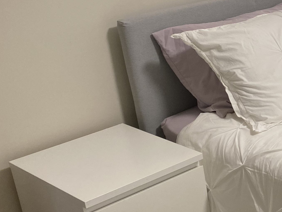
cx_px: 415
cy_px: 117
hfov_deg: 21.5
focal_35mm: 77
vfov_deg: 19.1
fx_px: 627
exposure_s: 1/60
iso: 64
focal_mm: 4.25
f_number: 1.8
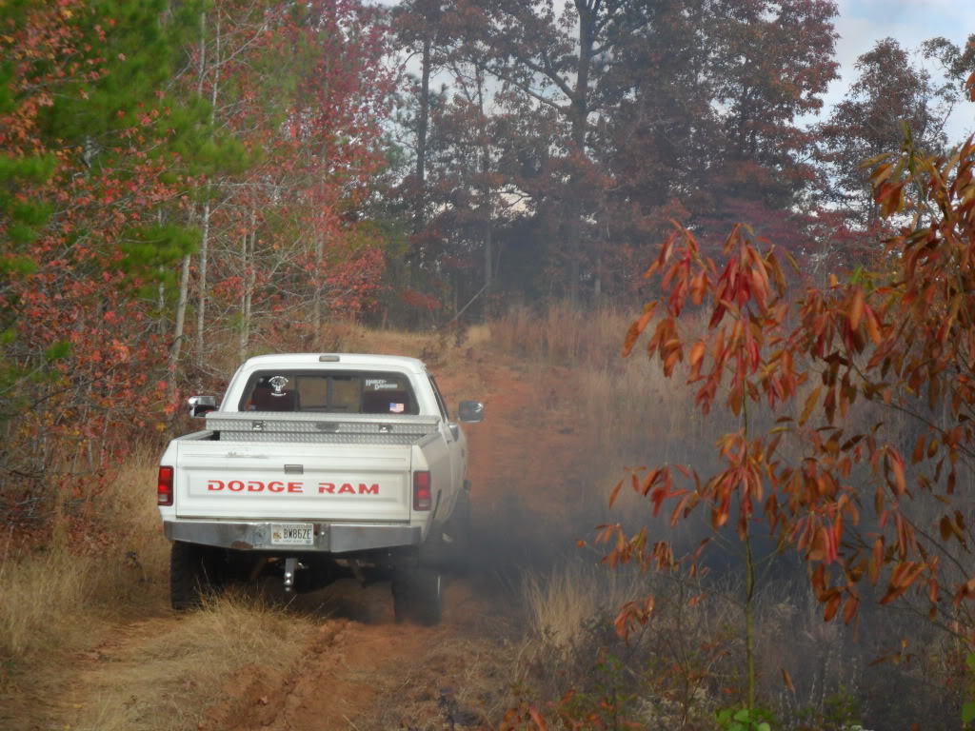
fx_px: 3802
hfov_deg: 14.6
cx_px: 488
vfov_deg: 11.0
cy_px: 366
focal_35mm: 135
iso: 100
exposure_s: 1/180
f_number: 5.9
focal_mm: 24.5
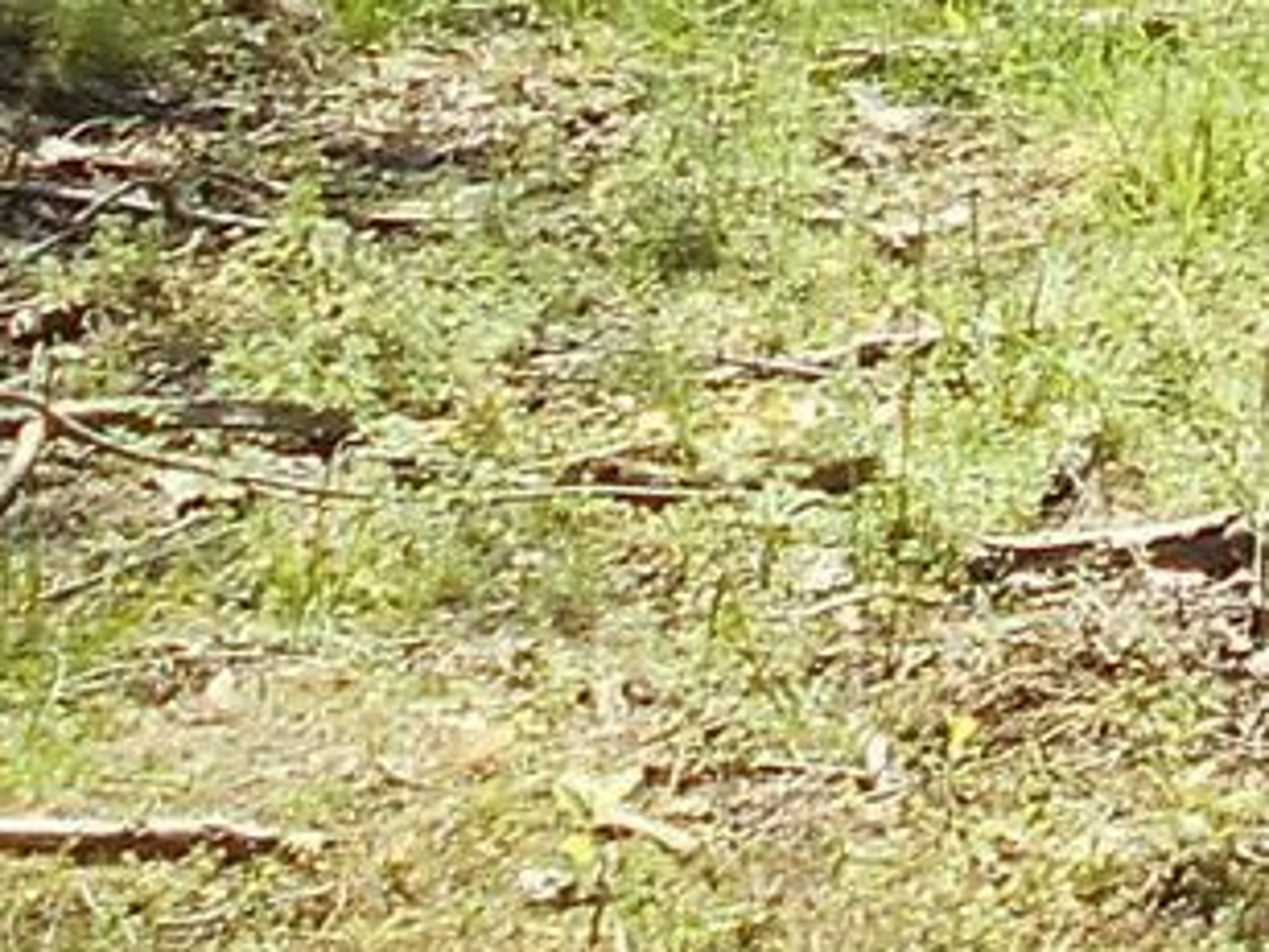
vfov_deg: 7.7
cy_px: -940
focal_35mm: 186
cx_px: 2330
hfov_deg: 10.0
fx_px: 6819
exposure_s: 1/400
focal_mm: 5.1
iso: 80
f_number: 3.4
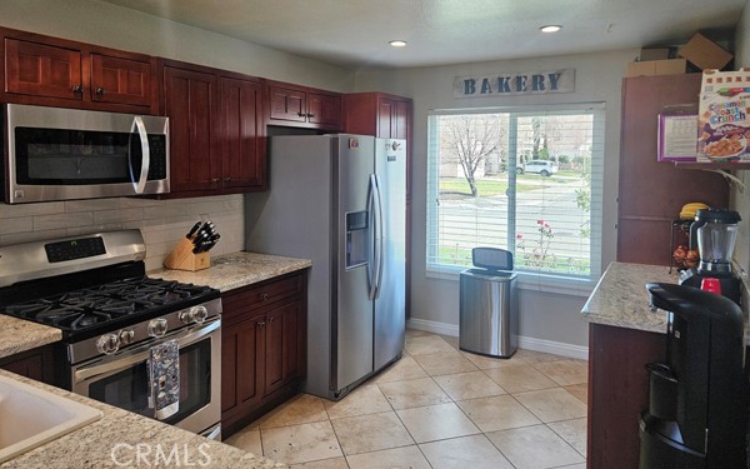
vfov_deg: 47.1
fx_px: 531
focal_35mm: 26
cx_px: 392
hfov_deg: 70.4
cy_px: 173
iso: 100
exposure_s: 1/120
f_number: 1.8
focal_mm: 5.4
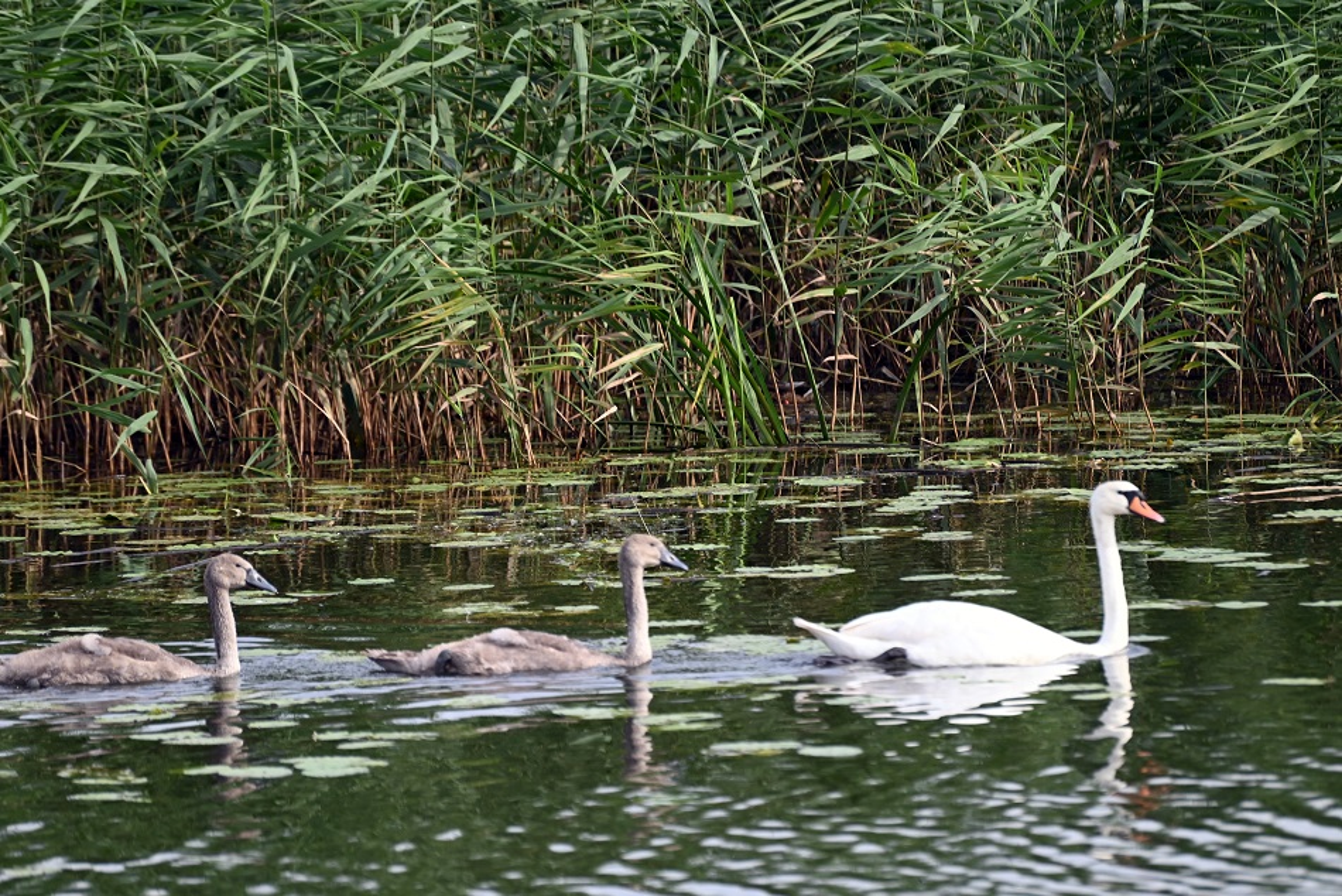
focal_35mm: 300
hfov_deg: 6.9
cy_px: 448
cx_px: 671
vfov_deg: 4.6
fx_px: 11186
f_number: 5.6
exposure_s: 1/640
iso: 400
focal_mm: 300
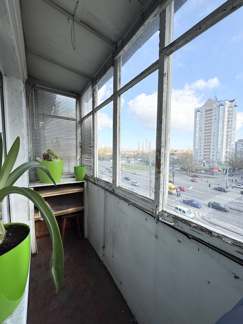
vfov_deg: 102.1
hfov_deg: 85.7
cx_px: 122
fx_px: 131
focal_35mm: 14
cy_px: 162
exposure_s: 1/821
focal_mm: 2.22
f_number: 2.2
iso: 40
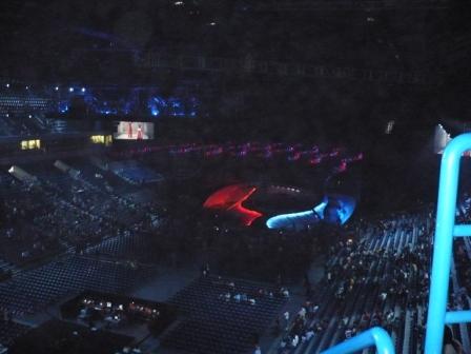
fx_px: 476
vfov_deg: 40.7
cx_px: 236
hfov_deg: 52.6
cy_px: 177
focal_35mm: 35
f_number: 2.8
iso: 640
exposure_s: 1/30
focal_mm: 5.8
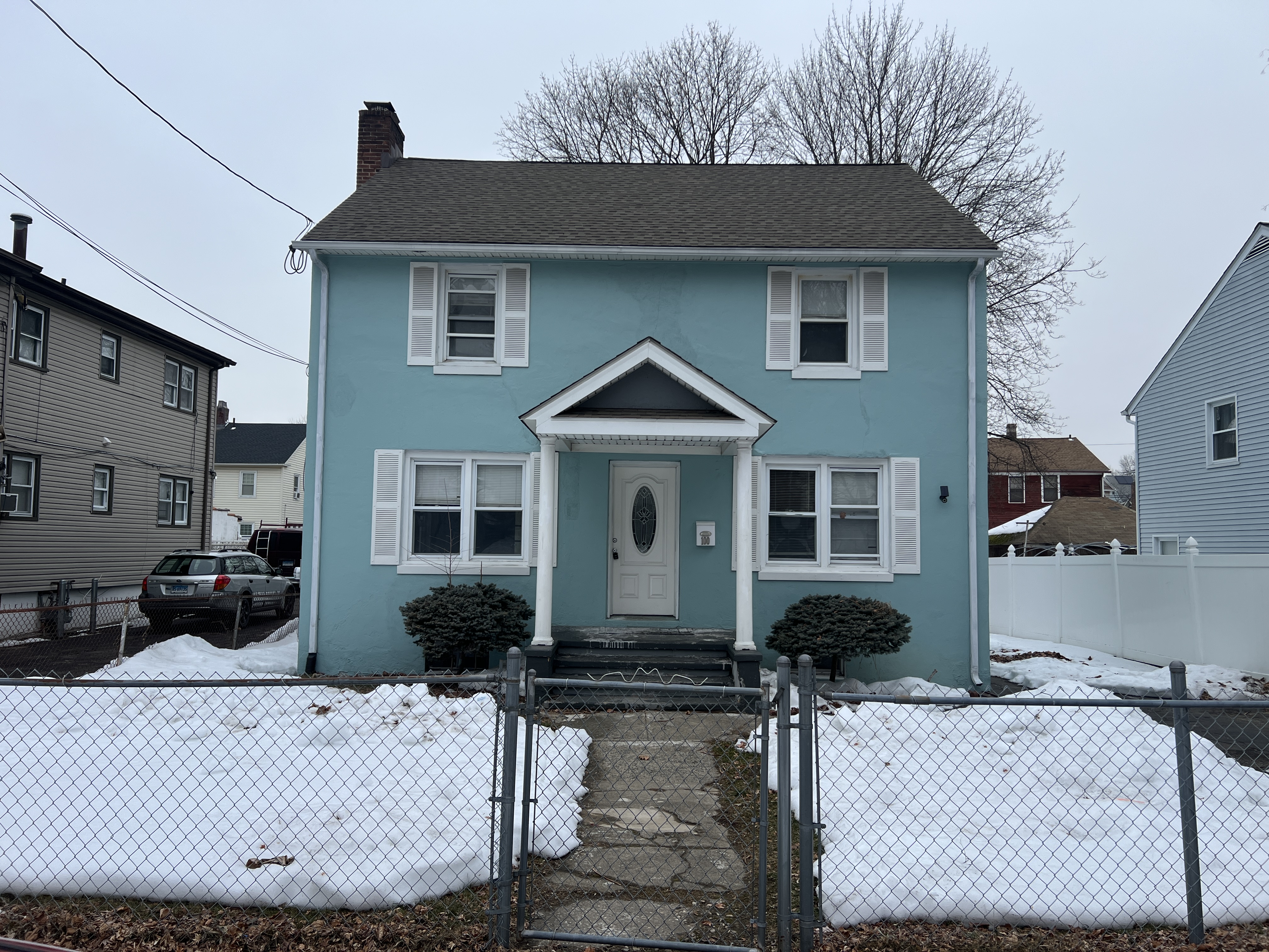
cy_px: 476
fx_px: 953
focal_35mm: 26
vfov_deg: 53.1
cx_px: 634
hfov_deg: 67.3
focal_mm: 5.7
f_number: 1.5
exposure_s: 1/1266
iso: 50
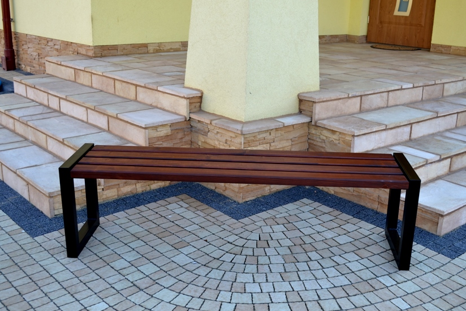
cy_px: 168
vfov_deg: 32.6
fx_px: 531
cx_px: 244
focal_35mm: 41
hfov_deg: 47.4
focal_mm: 22
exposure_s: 1/100
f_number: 4
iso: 100
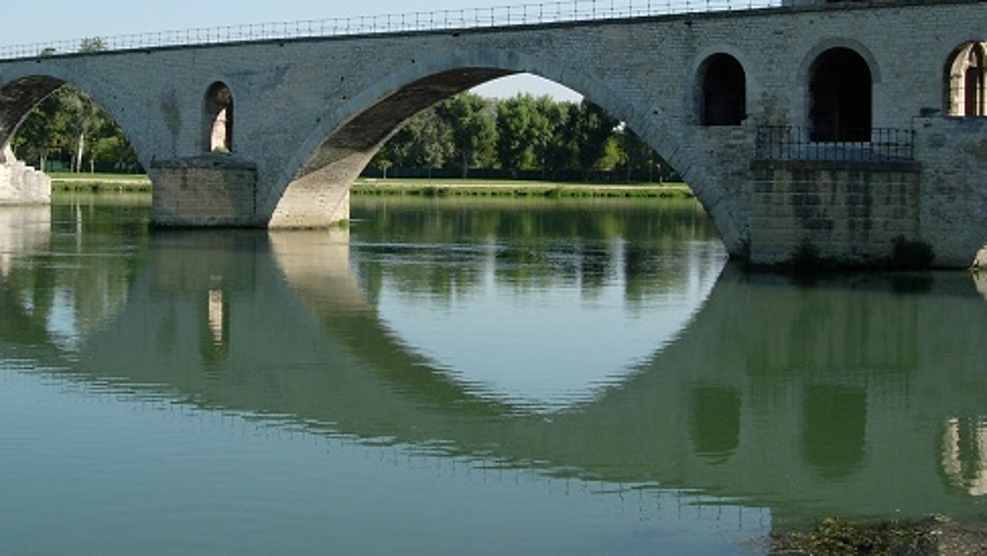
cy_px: 156
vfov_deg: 21.0
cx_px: 392
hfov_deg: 36.4
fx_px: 1493
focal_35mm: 57
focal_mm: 7.8
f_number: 4.8
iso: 79
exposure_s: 1/527
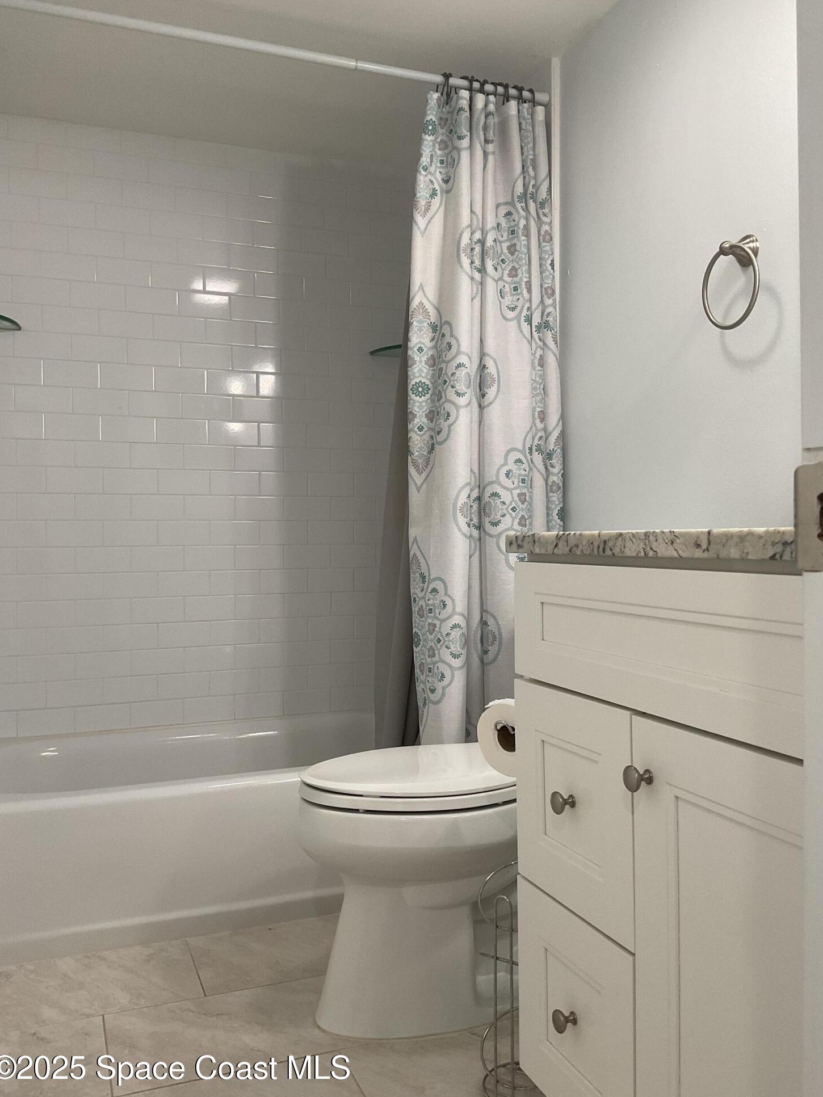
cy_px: 552
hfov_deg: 46.8
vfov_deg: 60.0
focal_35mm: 30
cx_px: 415
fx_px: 951
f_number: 1.8
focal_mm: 3
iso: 50
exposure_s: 1/60
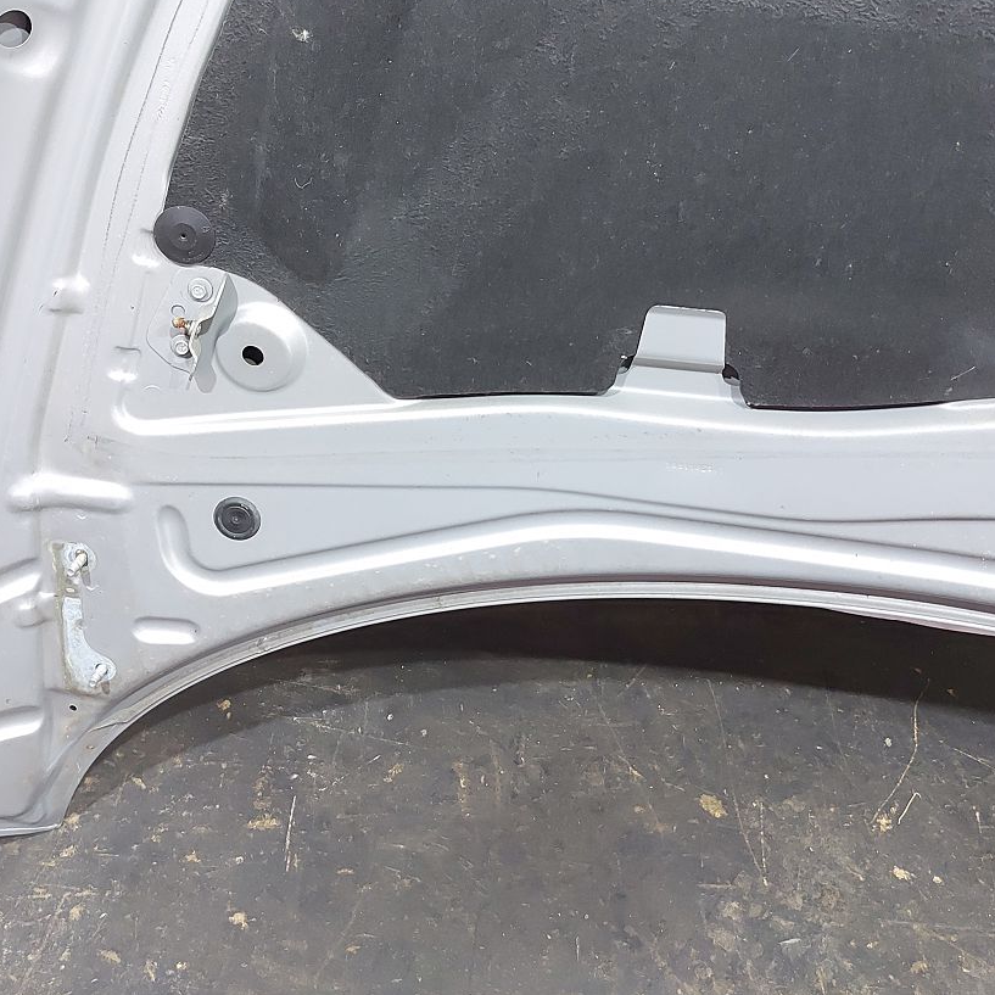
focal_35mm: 36
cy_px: 365
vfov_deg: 45.6
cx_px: 468
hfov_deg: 46.0
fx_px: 1171
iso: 320
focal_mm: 5.23
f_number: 1.8
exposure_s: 1/25
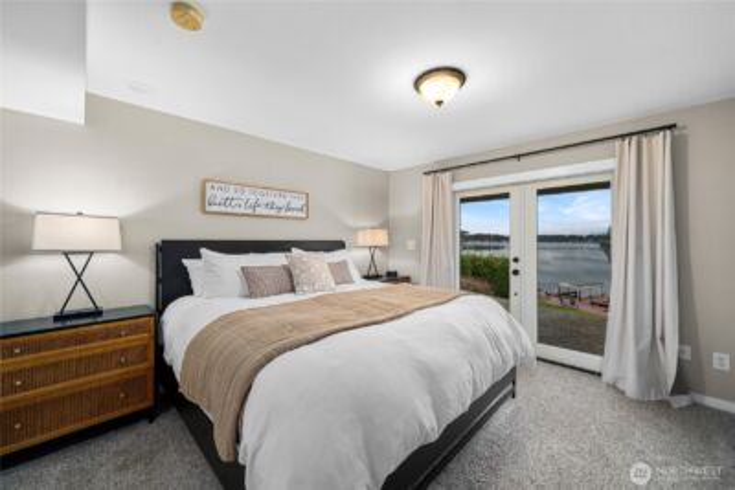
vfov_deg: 85.5
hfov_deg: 108.3
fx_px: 265
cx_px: 368
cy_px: 245
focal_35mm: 13
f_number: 6.3
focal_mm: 13
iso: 1000
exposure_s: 1/30
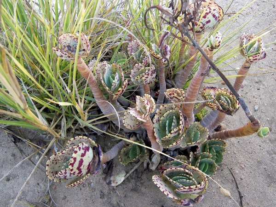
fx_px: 239
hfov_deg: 60.0
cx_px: 138
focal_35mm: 30
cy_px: 104
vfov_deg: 46.8
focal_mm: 6.3
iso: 64
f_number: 3.2
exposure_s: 1/30
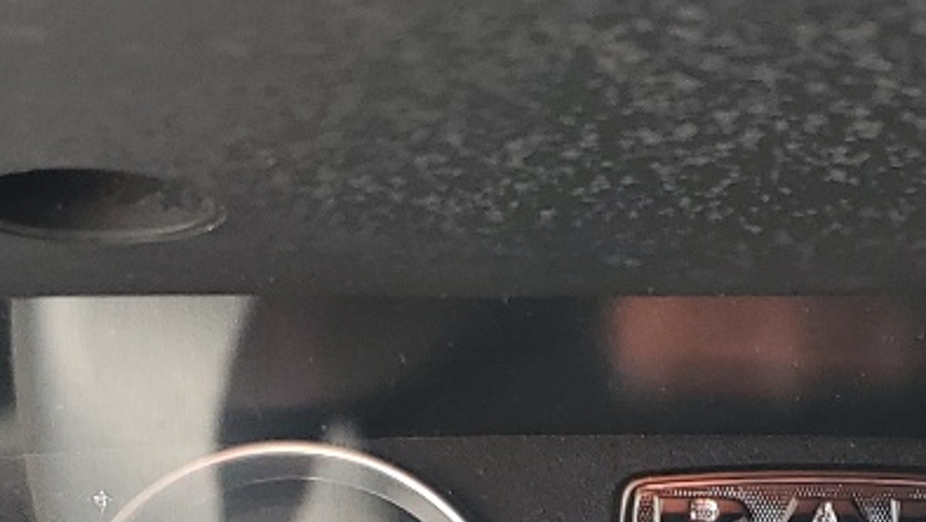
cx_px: 863
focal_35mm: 115
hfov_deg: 18.3
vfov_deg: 9.9
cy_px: 992
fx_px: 2825
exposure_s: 1/164
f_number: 1.5
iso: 50
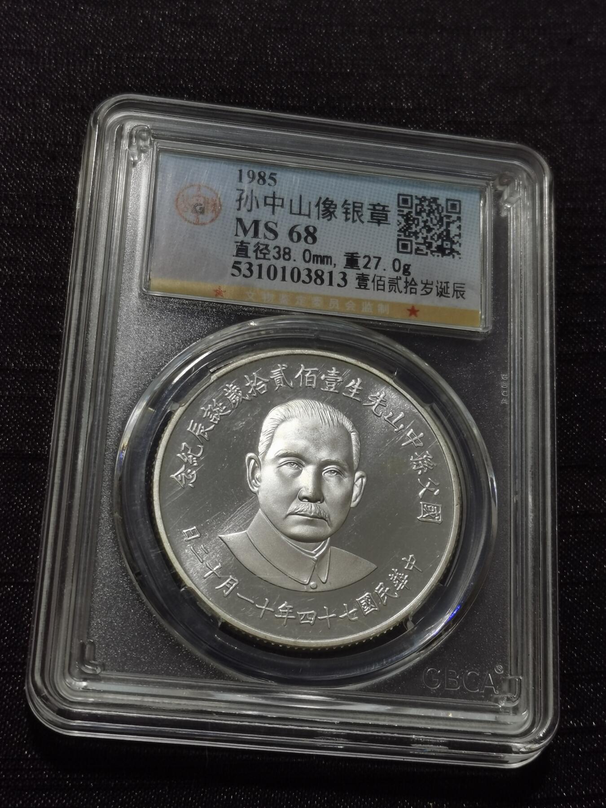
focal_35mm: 68
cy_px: 404
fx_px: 1587
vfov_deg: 28.6
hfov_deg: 21.6
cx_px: 303
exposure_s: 1/198
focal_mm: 5.58
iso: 50
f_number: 1.8
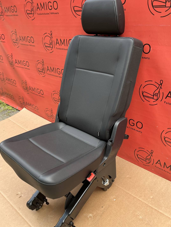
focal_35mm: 29
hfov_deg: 48.2
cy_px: 116
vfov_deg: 61.6
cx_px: 83
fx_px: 191
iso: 40
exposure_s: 1/281
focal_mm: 5.1
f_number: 1.6
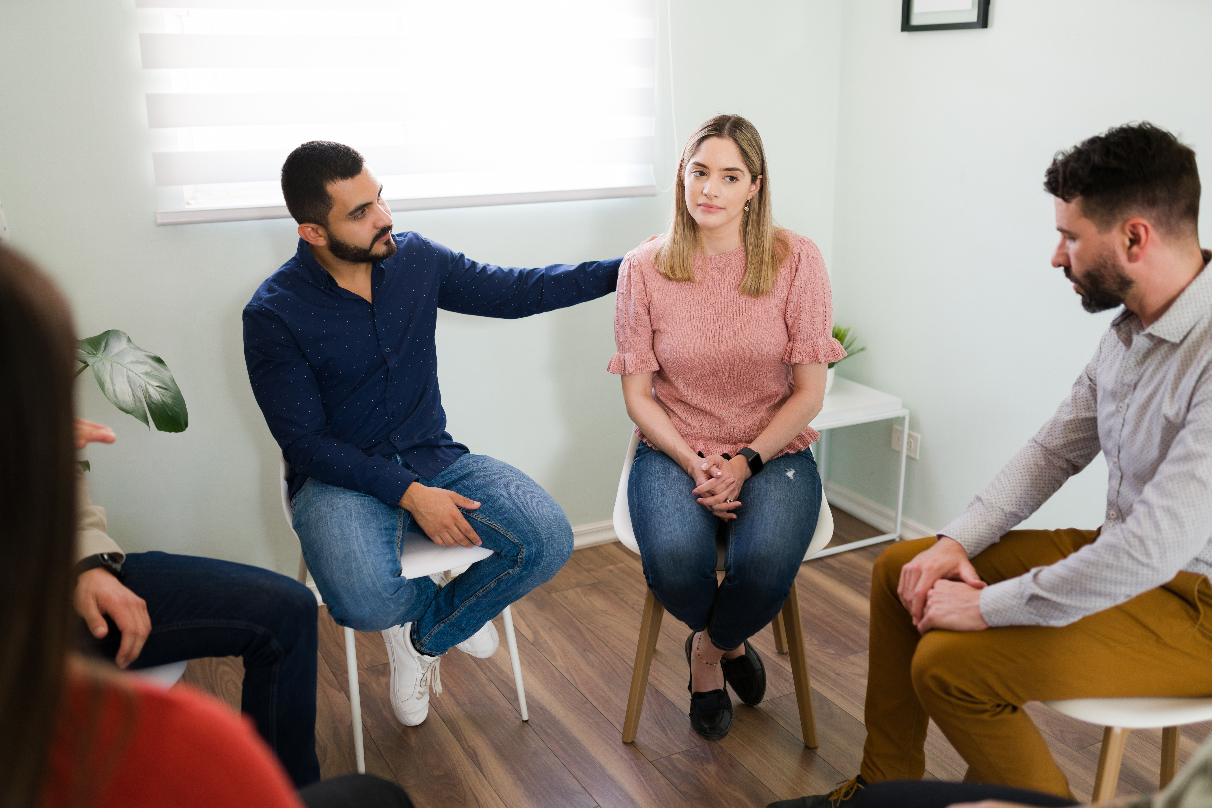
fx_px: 1178
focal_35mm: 35
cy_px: 404
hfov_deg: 54.4
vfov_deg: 37.9
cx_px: 606
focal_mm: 35
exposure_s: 1/160
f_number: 1.8
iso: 320
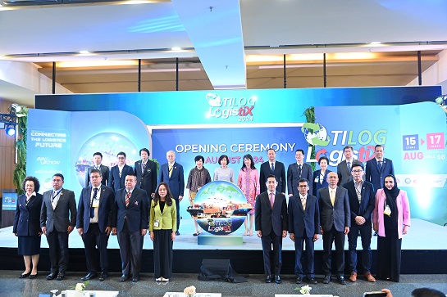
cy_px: 148
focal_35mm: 30
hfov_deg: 61.9
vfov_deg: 43.6
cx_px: 224
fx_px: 372
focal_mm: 30
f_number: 4
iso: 3200
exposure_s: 1/160
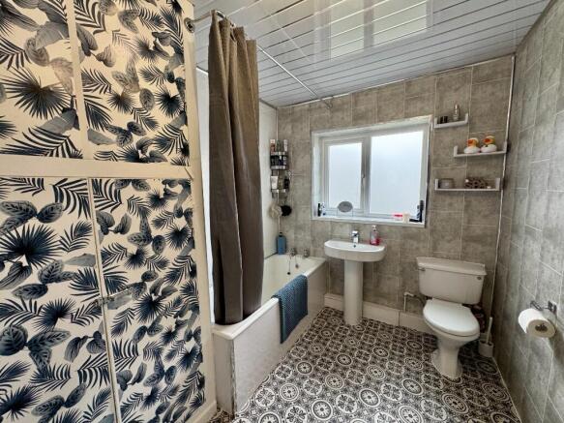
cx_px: 282
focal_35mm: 14
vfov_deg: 85.7
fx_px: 228
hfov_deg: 102.1
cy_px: 212
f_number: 2.2
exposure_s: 1/100
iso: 100
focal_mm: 2.22
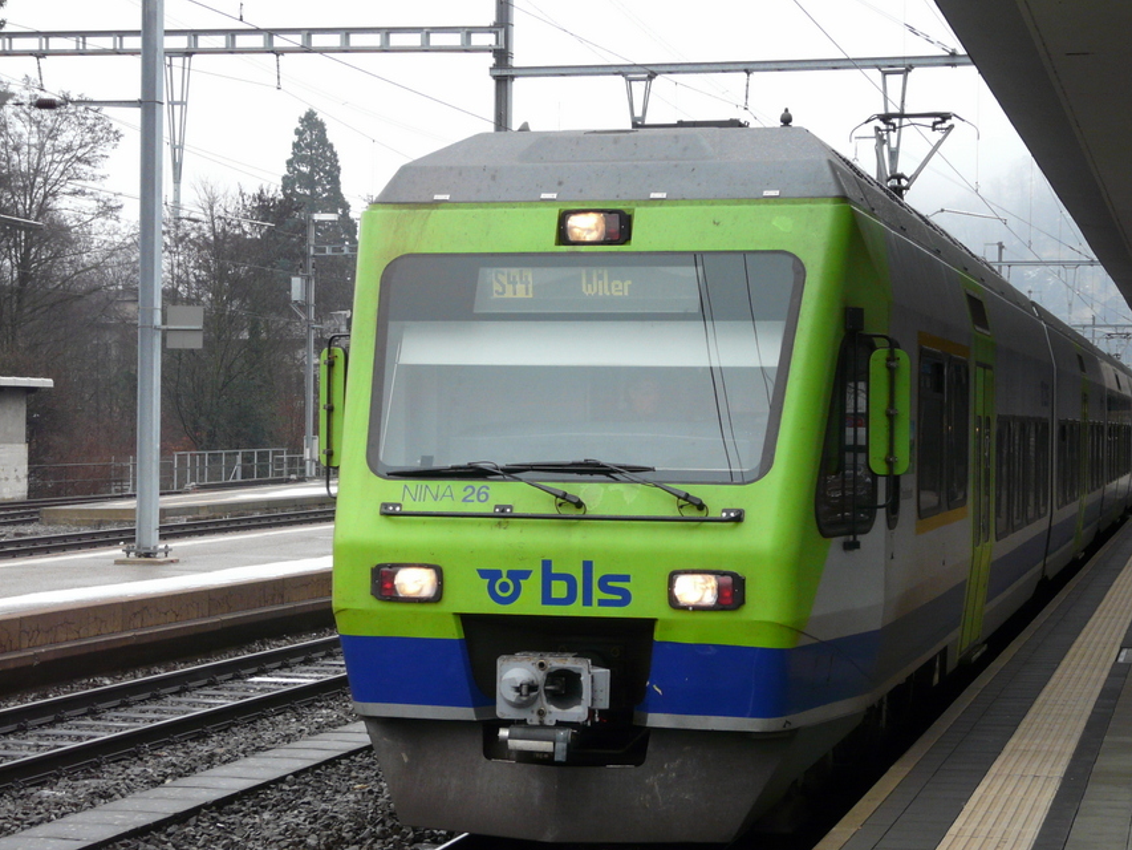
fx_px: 2453
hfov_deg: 26.0
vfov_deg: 19.6
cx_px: 587
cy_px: 432
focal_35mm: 75
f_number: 4
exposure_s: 1/200
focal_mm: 10.5
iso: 160
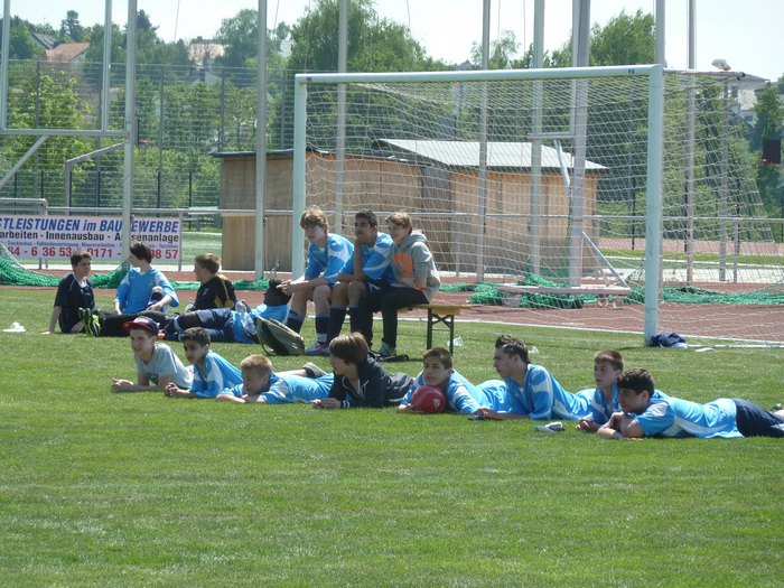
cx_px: 392
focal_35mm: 225
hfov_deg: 8.8
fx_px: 5096
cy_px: 294
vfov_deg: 6.6
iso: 80
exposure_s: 1/250
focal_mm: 37
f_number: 4.6
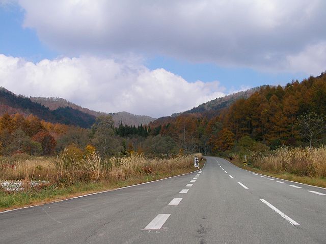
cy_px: 122
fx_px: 358
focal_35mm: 38
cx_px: 163
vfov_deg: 37.7
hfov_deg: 49.0
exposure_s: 1/786
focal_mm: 5.8
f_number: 4
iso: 50
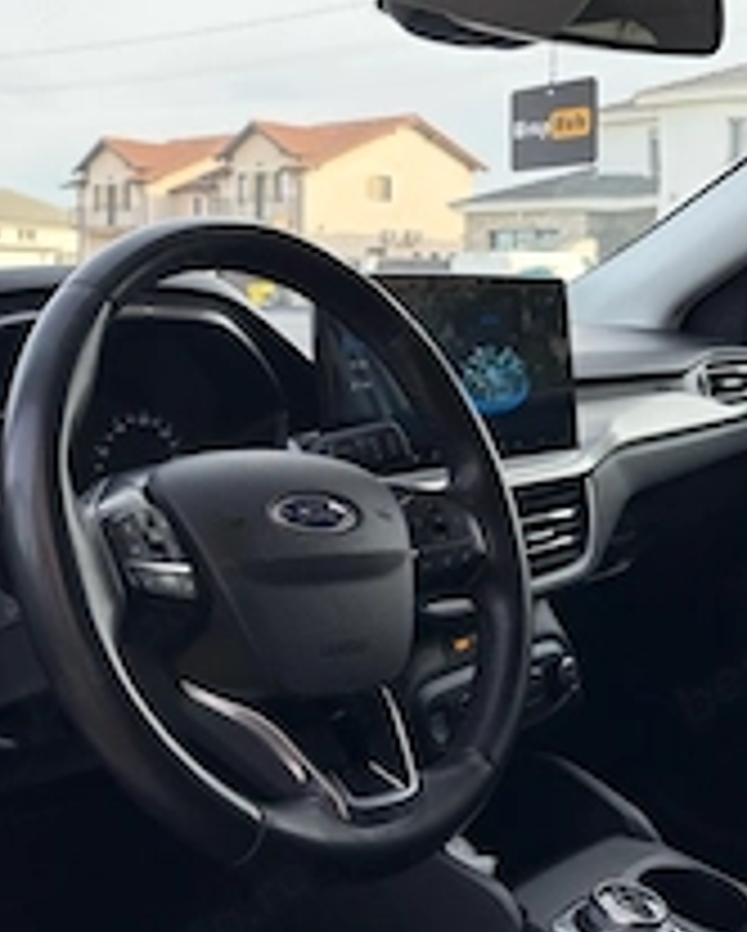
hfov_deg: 30.7
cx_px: 274
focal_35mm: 49
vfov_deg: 37.7
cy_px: 324
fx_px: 1352
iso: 50
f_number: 1.6
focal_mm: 5.96
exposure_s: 1/571
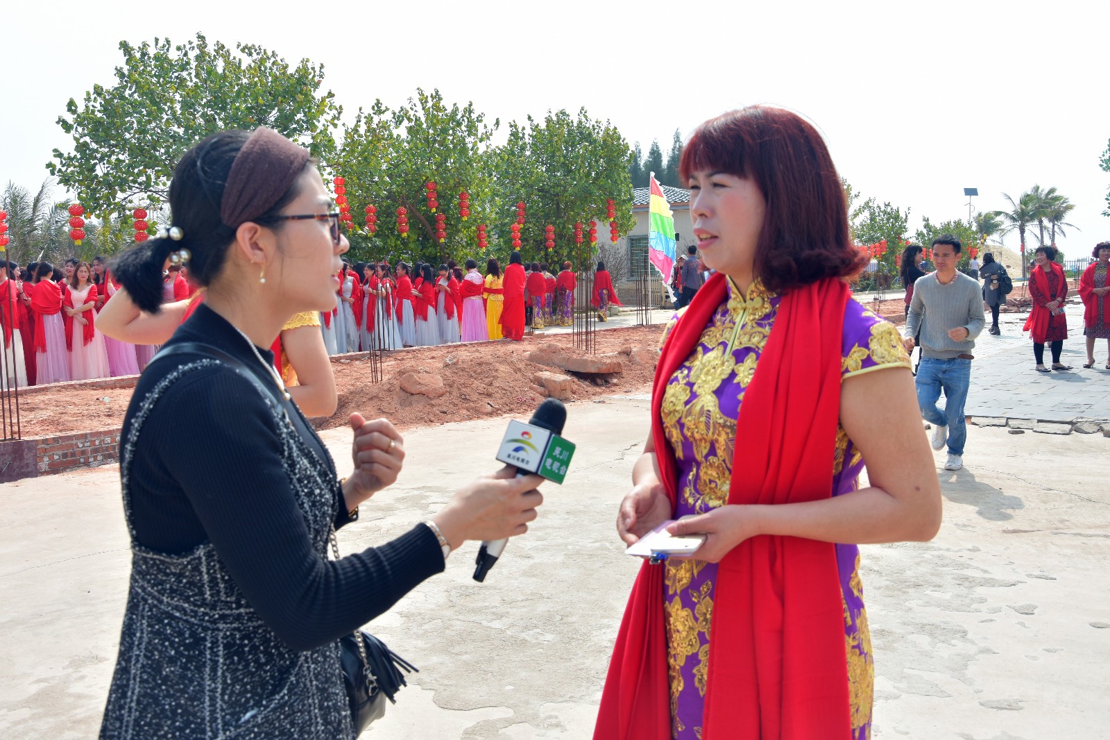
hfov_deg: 57.2
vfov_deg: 40.0
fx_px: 1017
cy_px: 370
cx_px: 555
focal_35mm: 33
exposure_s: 1/200
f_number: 8
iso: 100
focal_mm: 22
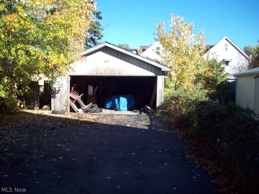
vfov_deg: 38.7
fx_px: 277
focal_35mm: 37
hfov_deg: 50.1
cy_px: 97
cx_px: 130
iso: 80
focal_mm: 6.2
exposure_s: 1/222
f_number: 5.6
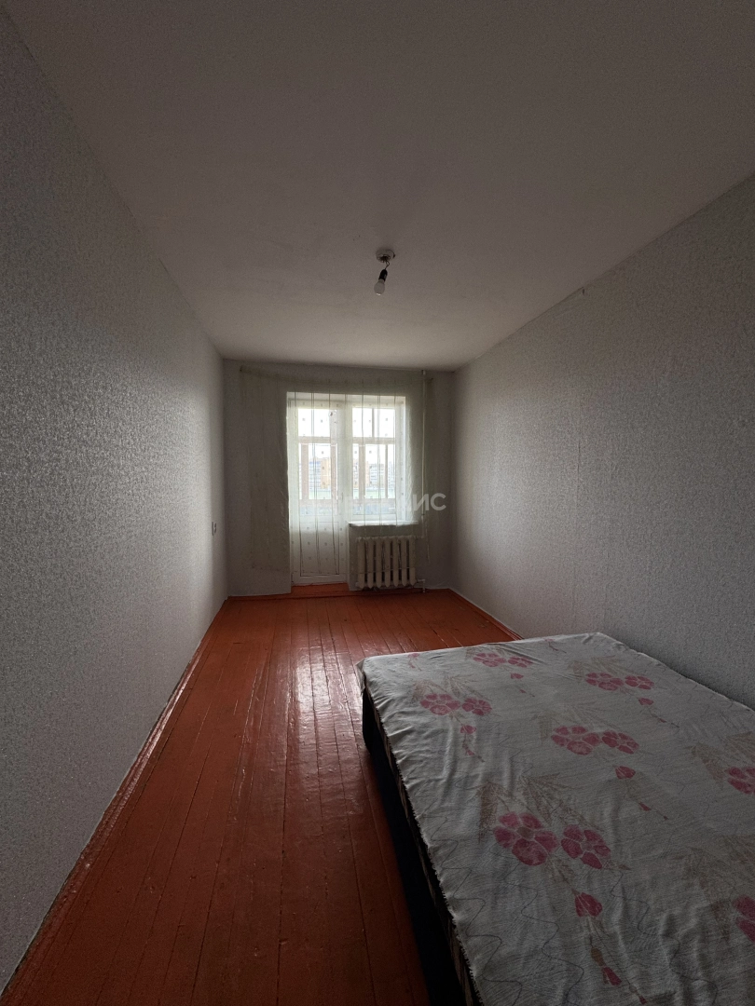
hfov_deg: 85.7
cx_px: 378
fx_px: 407
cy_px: 503
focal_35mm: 14
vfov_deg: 102.1
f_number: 2.2
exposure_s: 1/100
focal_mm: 2.22
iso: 100
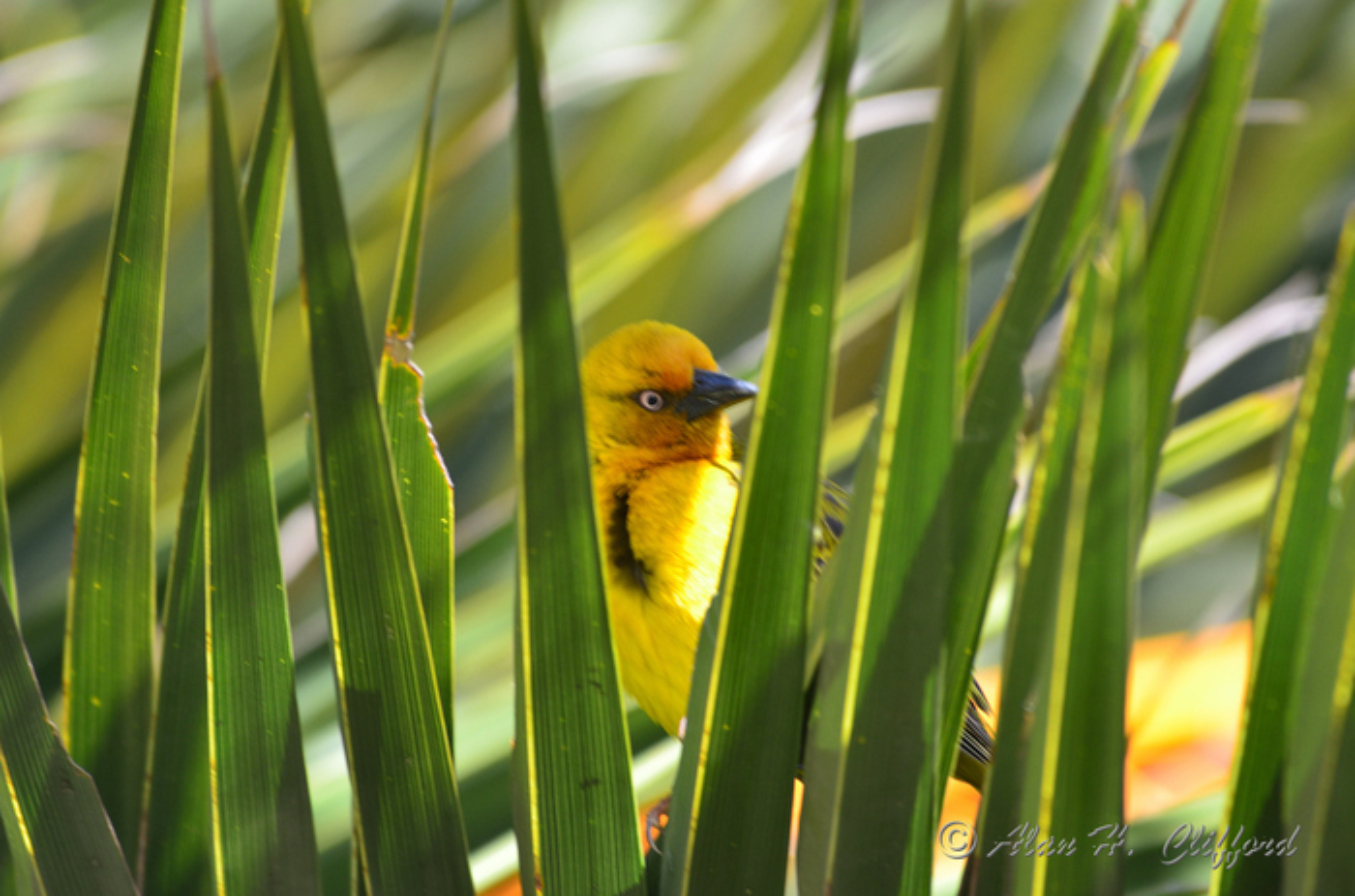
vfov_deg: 2.3
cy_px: 448
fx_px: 22527
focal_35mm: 600
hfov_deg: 3.4
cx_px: 678
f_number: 6.3
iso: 200
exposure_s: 1/80
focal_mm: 400
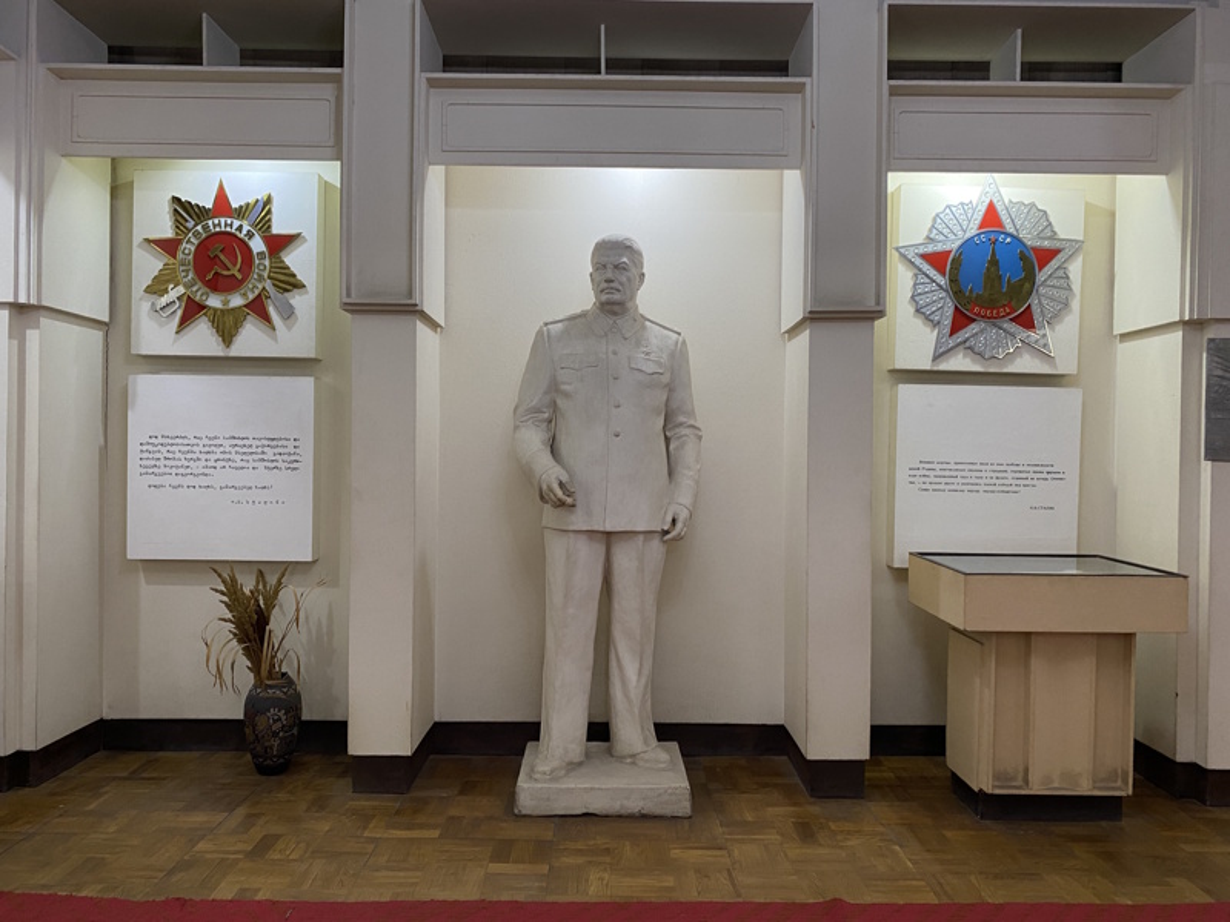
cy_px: 461
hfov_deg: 67.3
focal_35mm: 26
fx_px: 924
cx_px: 615
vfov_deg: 53.1
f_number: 1.8
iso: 125
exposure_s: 1/50
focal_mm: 4.25
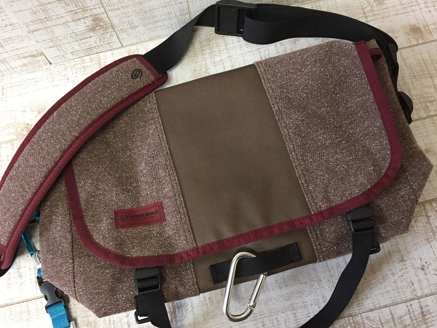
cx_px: 218
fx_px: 366
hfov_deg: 61.7
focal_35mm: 29
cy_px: 164
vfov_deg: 48.2
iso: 160
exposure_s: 1/30
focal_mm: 4.15
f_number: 2.2
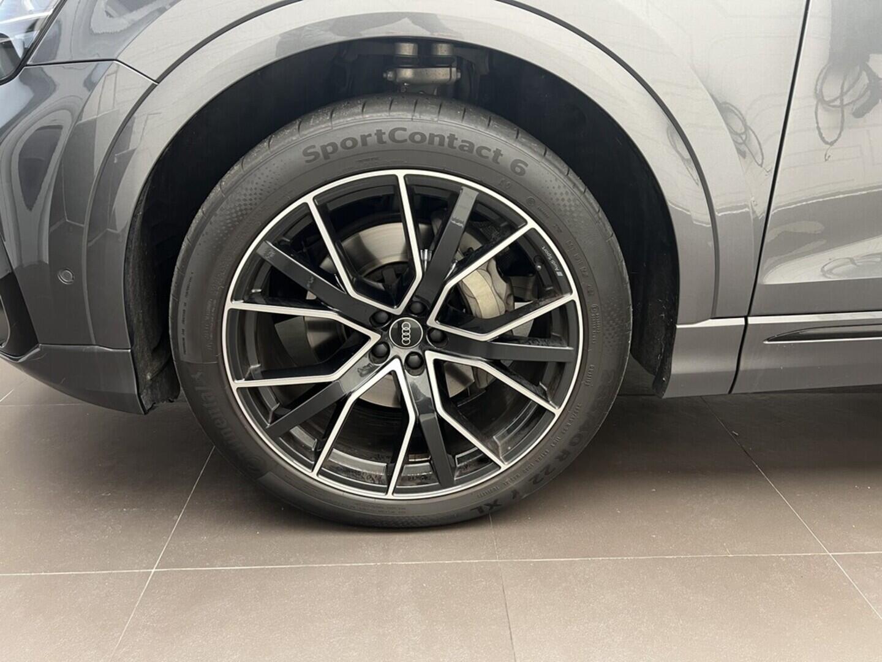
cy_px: 331
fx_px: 662
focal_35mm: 26
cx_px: 441
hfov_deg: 67.3
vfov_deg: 53.1
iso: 125
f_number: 1.5
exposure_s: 1/50
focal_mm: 5.7
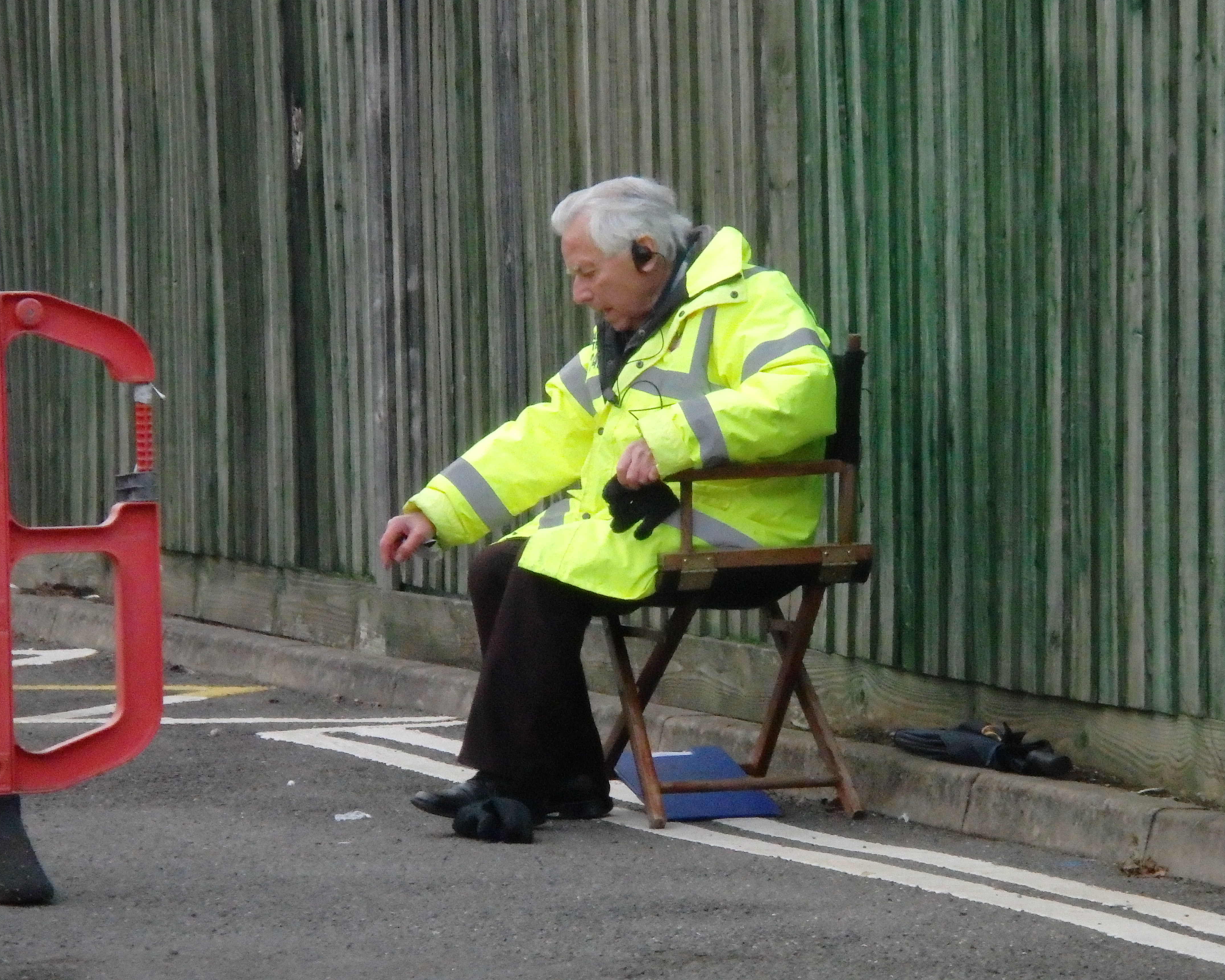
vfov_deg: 4.9
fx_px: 11421
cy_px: 490
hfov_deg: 6.1
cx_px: 646
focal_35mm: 315
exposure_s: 1/1250
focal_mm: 53.9
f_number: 6.5
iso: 3200
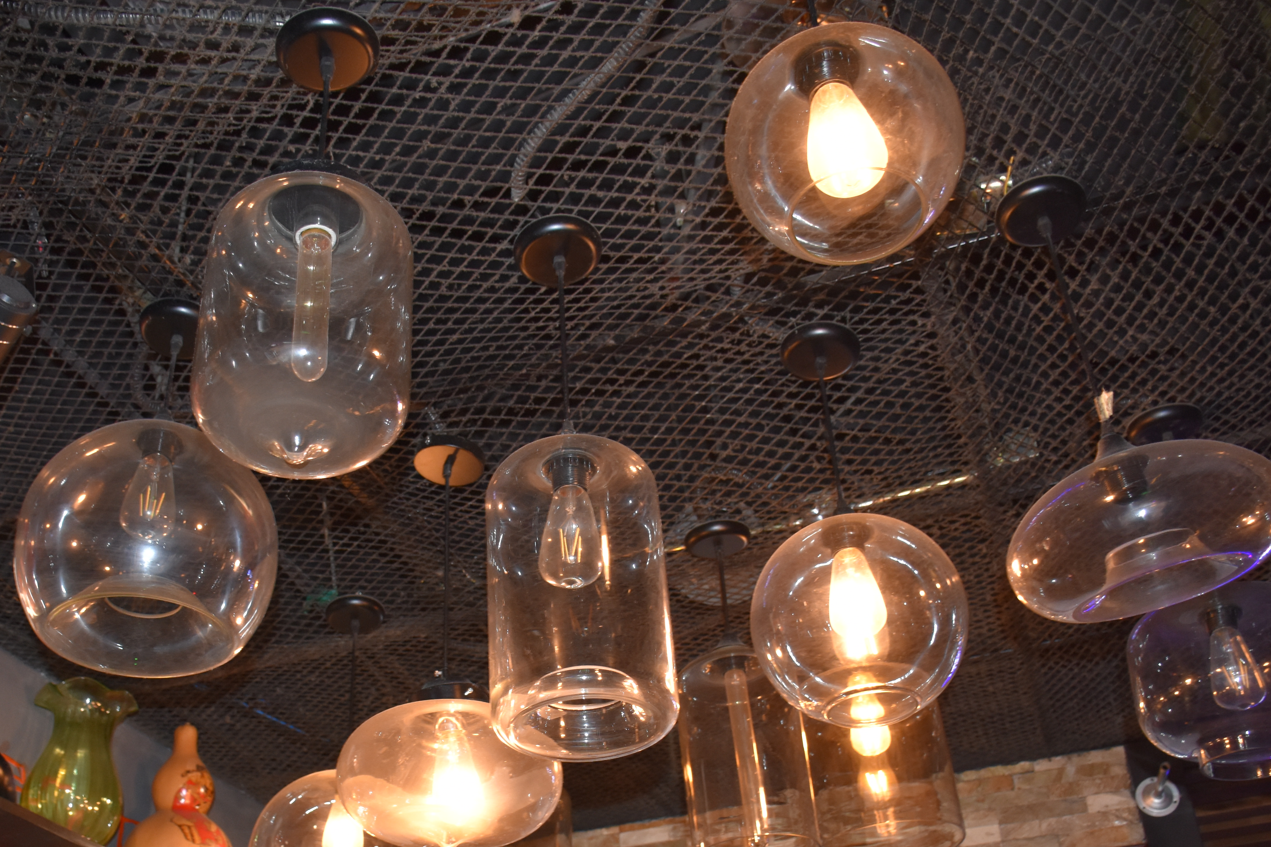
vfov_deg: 35.5
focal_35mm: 37
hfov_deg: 51.3
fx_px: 1306
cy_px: 577
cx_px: 476
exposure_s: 1/60
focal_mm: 18
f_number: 3.5
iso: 1000
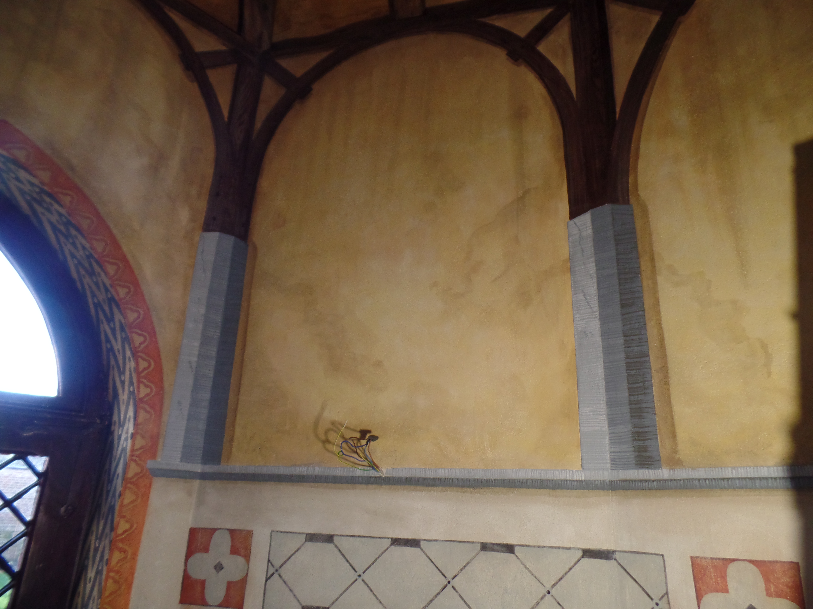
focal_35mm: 23
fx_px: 540
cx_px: 406
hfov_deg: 73.9
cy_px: 304
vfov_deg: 58.9
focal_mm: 4.1
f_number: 2.8
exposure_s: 1/30
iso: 200
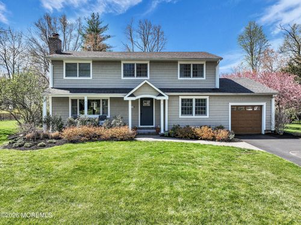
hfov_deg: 71.6
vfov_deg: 56.7
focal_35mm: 24
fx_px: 208
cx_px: 150
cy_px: 112
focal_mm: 12.29
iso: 110
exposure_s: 1/800
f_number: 2.8
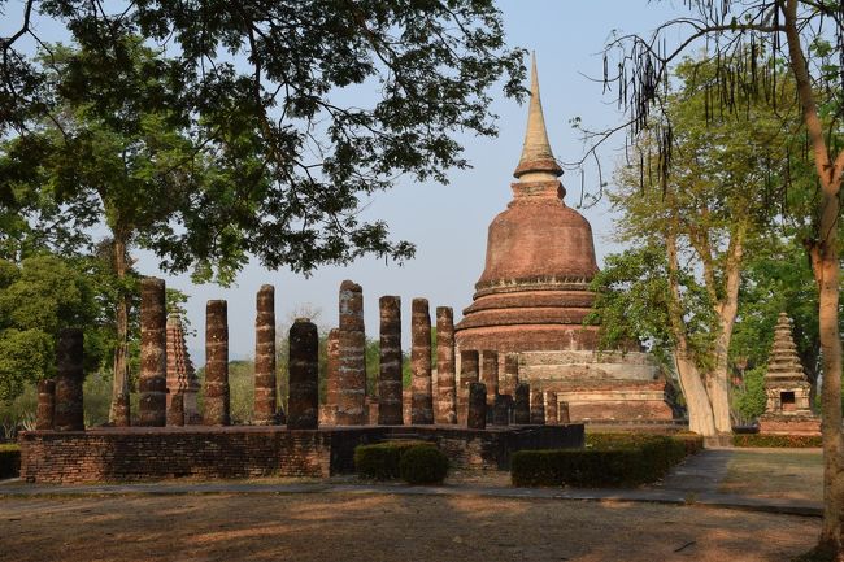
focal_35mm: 48
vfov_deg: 28.1
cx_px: 422
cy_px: 281
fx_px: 1125
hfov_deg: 41.1
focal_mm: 32
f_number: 13
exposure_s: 1/400
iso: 1000
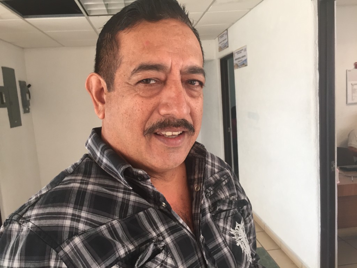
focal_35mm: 29
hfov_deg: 61.7
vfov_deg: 48.2
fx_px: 299
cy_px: 134
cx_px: 178
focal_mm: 4.15
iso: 32
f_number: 2.2
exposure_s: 1/30
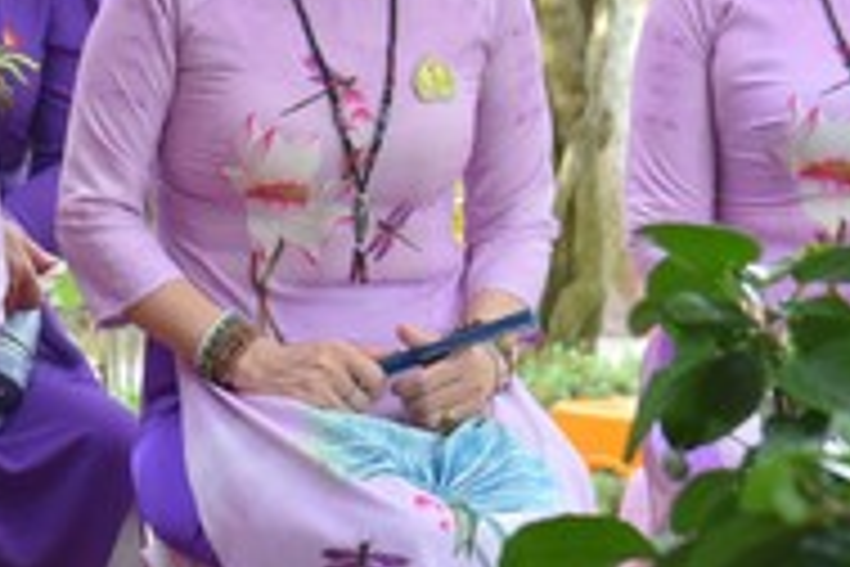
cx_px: -126
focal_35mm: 193
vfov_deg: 7.1
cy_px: 2
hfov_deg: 10.5
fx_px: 4557
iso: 400
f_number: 4.5
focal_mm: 56
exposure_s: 1/100
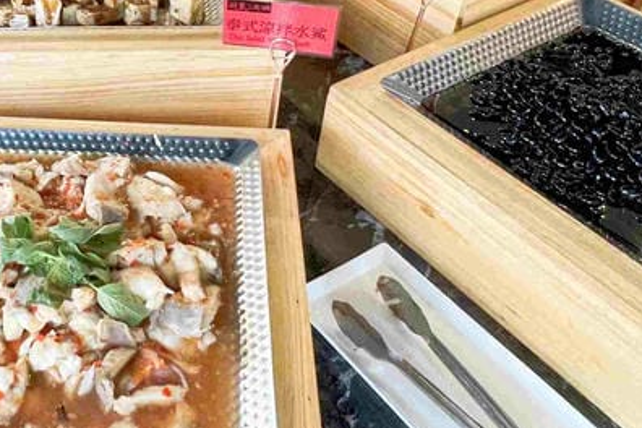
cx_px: 130
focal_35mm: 41
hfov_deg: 45.1
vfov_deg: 32.3
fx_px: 731
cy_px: 131
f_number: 1.8
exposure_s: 1/60
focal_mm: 1.57
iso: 200
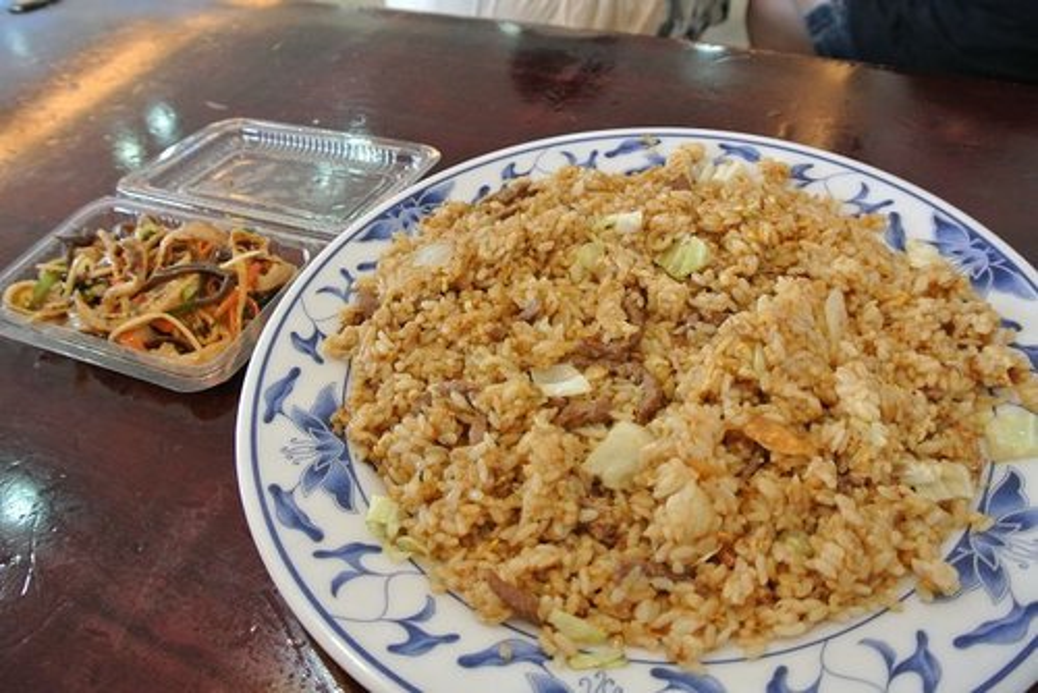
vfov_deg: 48.0
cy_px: 346
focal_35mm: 27
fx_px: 779
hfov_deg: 67.4
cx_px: 519
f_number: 3.5
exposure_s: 1/60
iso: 560
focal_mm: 10
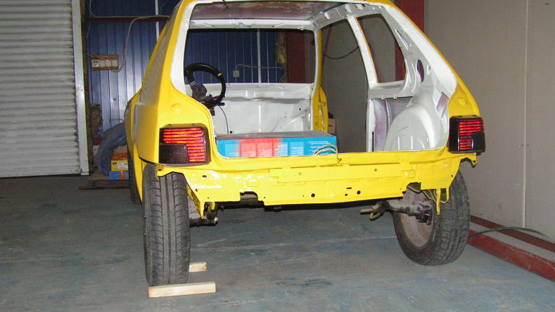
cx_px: 274
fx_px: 618
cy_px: 160
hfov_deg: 48.4
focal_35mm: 42
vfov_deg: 28.4
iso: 200
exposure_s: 1/40
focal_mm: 6.3
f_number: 2.8
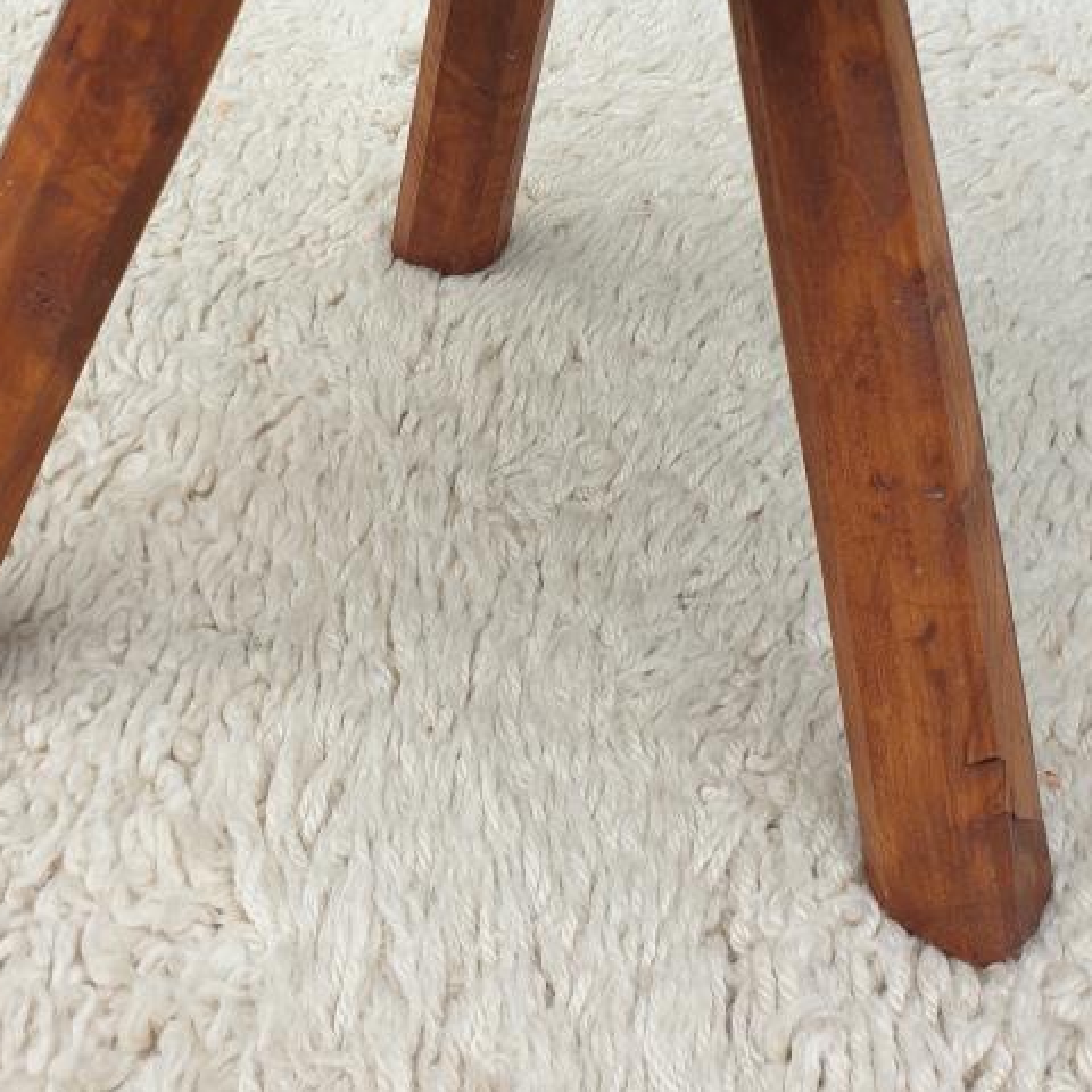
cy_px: 123
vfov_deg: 33.0
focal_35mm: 49
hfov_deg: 34.6
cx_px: 473
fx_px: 1749
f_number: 2.4
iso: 50
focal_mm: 4.3
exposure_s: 1/138
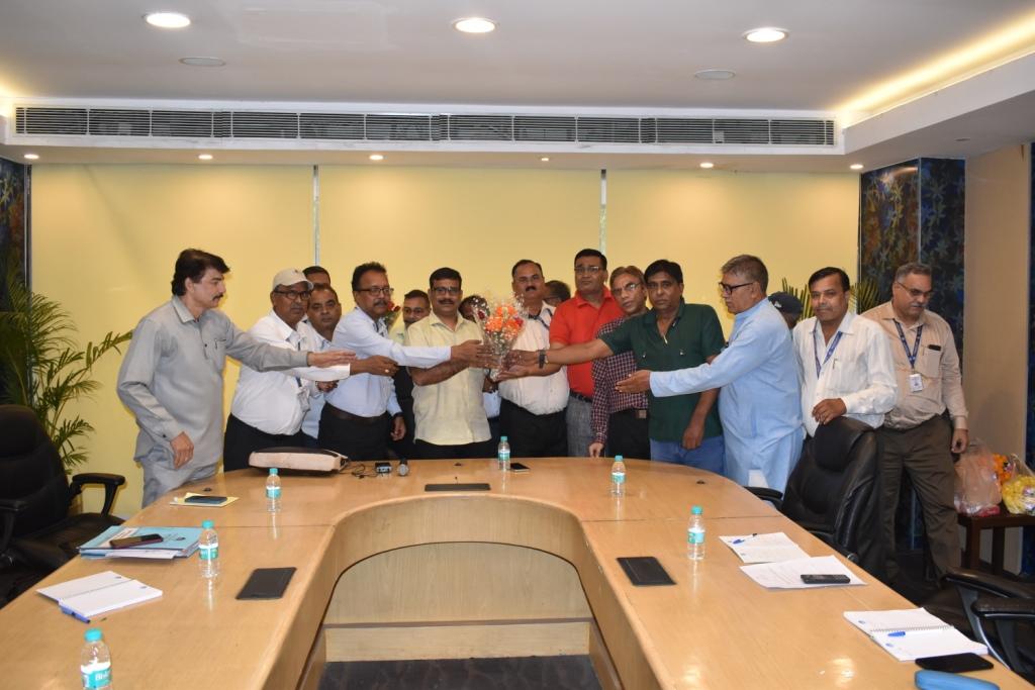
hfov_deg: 61.9
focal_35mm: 30
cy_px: 345
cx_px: 518
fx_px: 863
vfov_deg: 43.6
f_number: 5
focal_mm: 20
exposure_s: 1/100
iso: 800
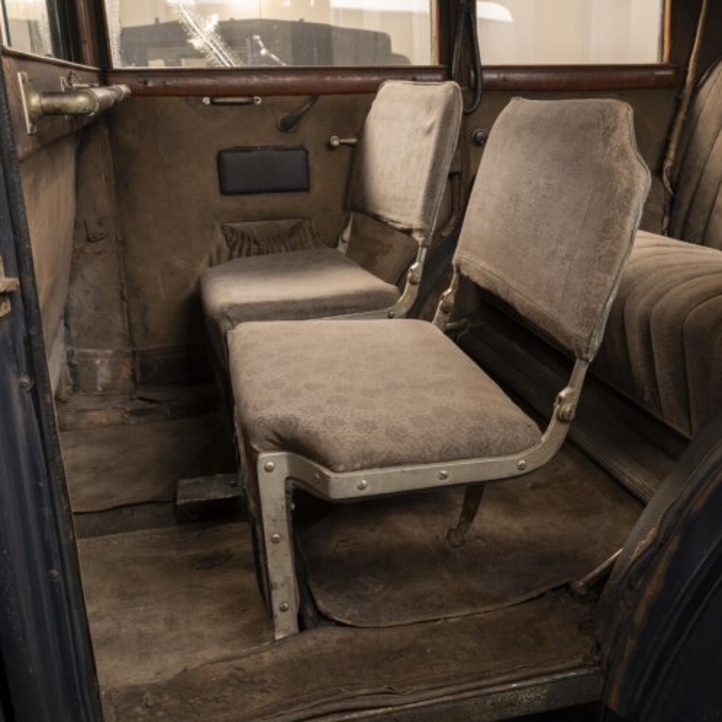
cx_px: 444
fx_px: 912
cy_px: 360
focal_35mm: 39
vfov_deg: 43.2
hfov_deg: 42.9
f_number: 10
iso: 100
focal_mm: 29.5
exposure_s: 1.6
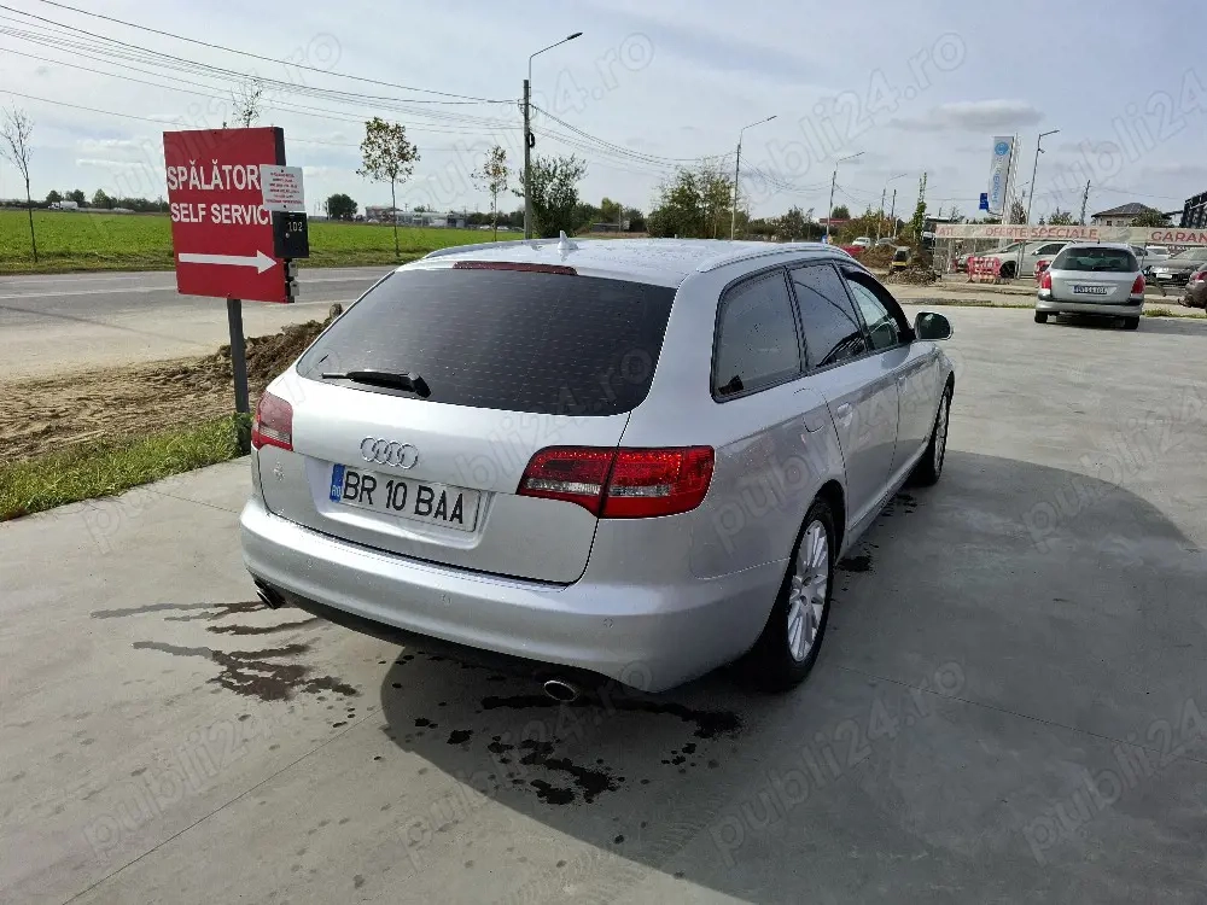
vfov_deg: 58.9
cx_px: 604
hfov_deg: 73.9
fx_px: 802
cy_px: 452
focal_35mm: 23
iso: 50
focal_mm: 5.54
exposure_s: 1/2500
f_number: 1.8
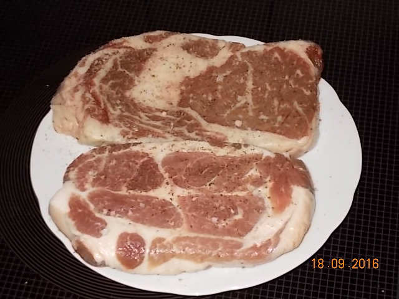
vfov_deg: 19.4
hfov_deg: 25.7
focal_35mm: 76
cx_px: 200
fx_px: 876
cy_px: 150
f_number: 5.8
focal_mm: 13.5
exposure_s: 1/60
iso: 200
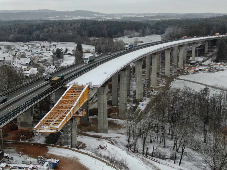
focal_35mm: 48
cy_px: 85
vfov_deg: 30.3
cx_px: 114
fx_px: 315
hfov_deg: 39.7
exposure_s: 1/80
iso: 100
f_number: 3.8
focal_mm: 8.6
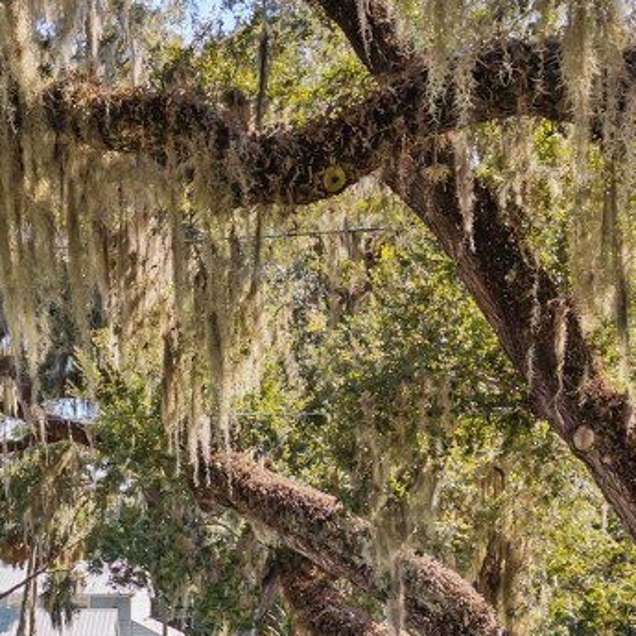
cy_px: 588
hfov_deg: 24.1
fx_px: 1310
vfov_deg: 26.3
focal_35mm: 63
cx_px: -184
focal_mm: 8.67
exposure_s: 1/2000
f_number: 1.8
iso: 380
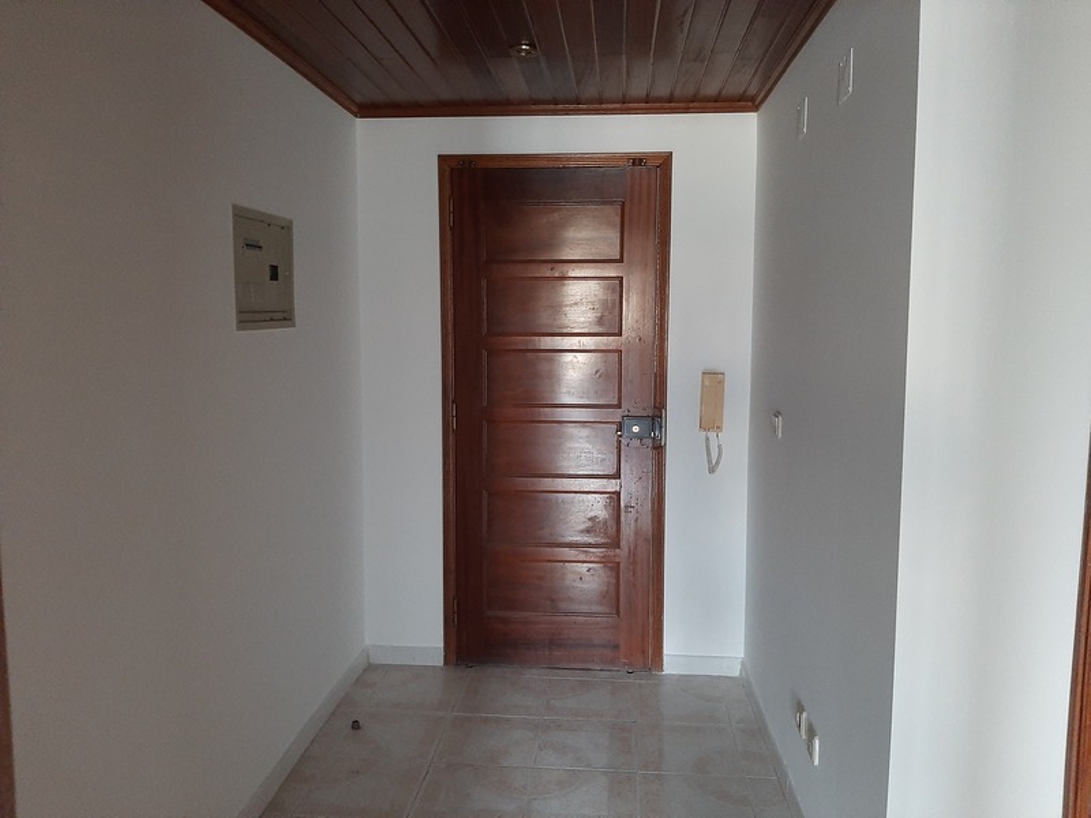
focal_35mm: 27
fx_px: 851
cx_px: 546
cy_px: 409
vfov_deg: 51.4
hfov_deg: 65.3
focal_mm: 3.93
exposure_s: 1/25
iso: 500
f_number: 1.7
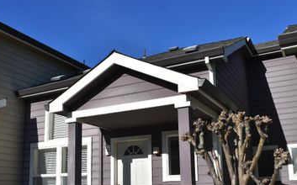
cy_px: 132
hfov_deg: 50.4
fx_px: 315
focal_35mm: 39
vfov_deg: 32.3
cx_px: 146
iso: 100
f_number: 8
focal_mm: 18
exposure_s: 1/500
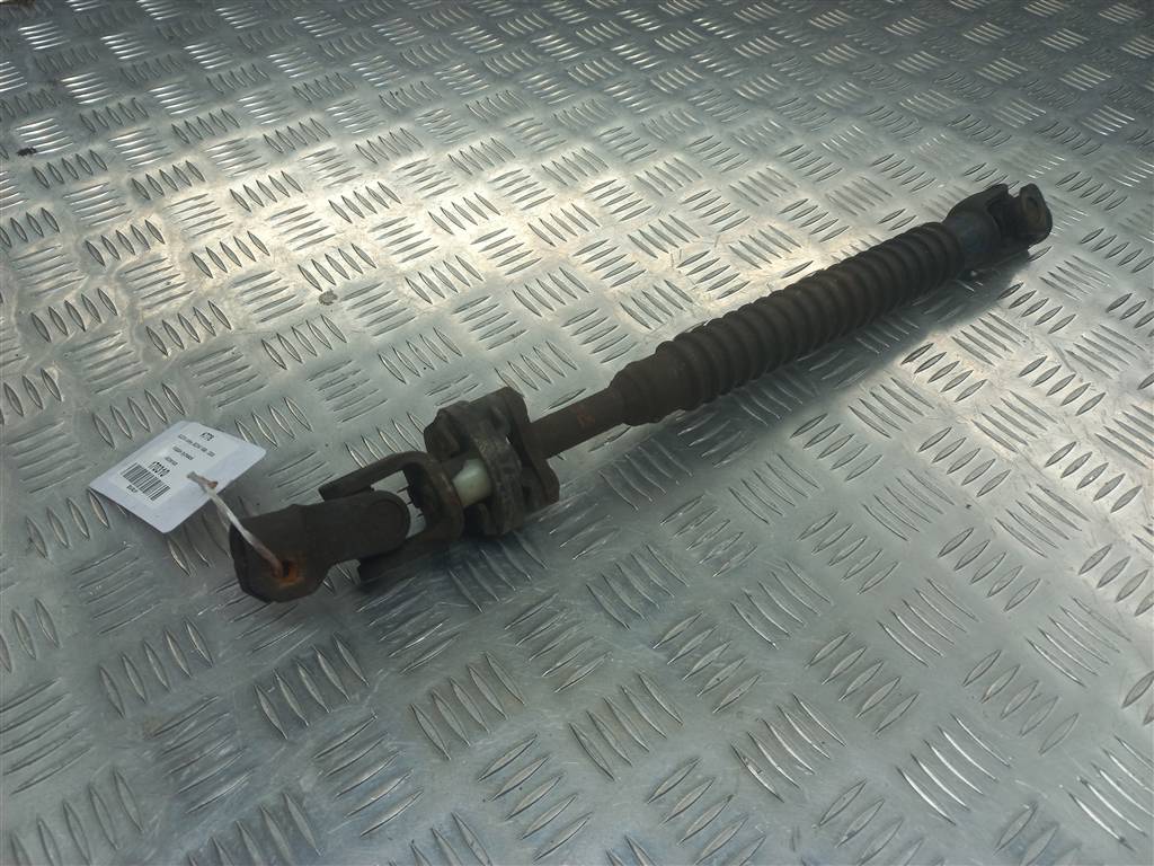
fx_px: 833
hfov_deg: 69.4
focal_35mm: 25
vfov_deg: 54.9
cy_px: 433
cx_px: 577
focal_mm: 4.6
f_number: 1.8
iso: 50
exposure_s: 1/50
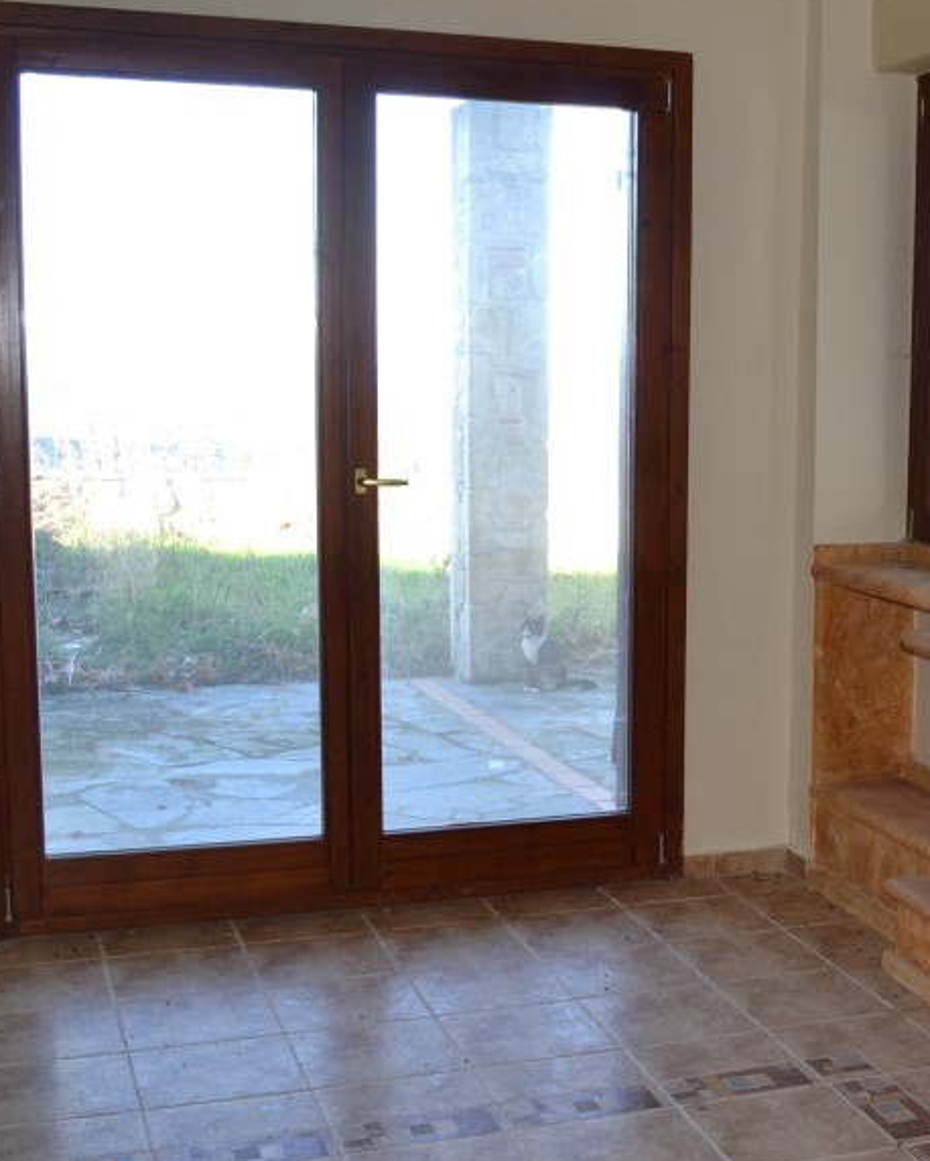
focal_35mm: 51
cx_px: 800
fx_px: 1754
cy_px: 635
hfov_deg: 28.8
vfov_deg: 36.6
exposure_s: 1/125
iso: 320
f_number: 4
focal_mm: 18
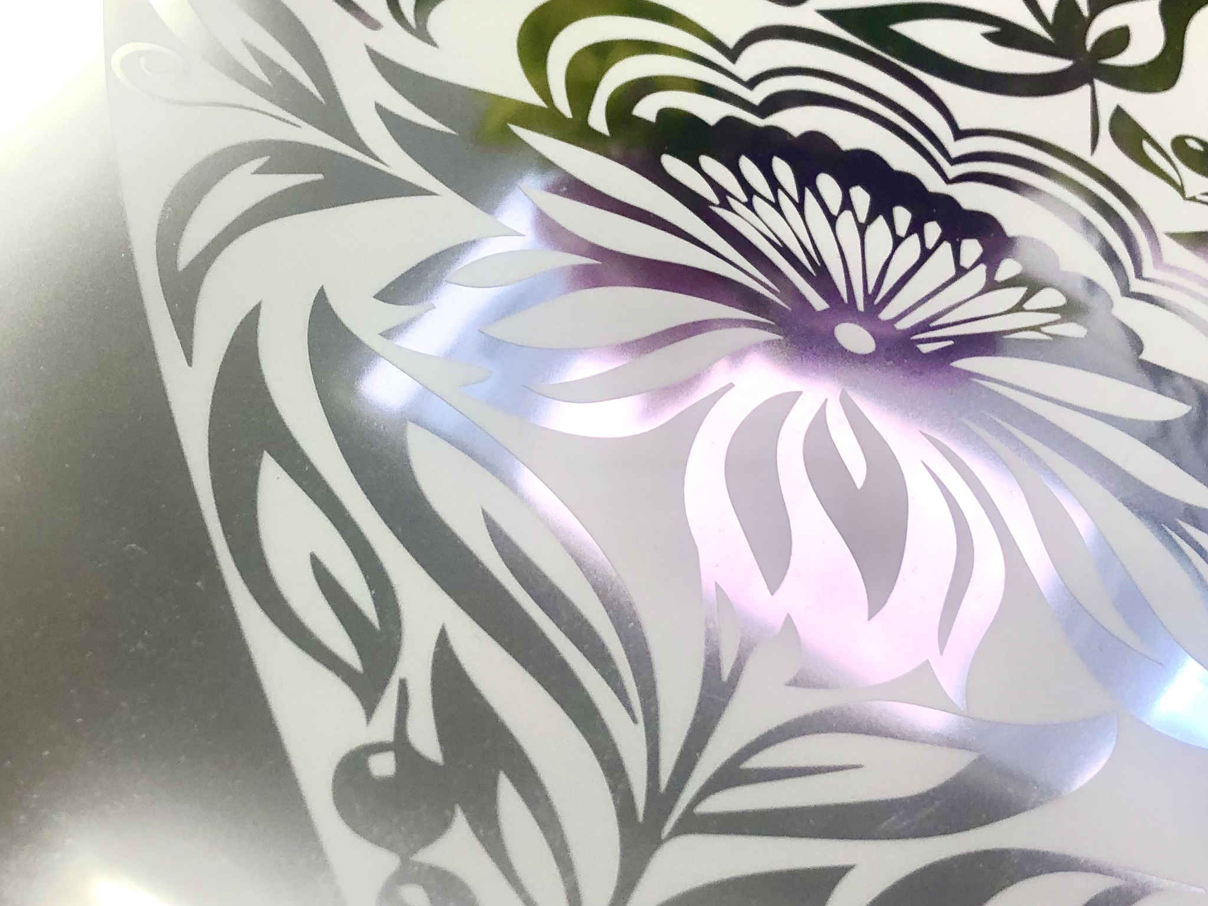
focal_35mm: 55
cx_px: 495
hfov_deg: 34.8
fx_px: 1919
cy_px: 445
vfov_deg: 26.6
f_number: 1.8
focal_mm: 4
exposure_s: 1/100
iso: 25
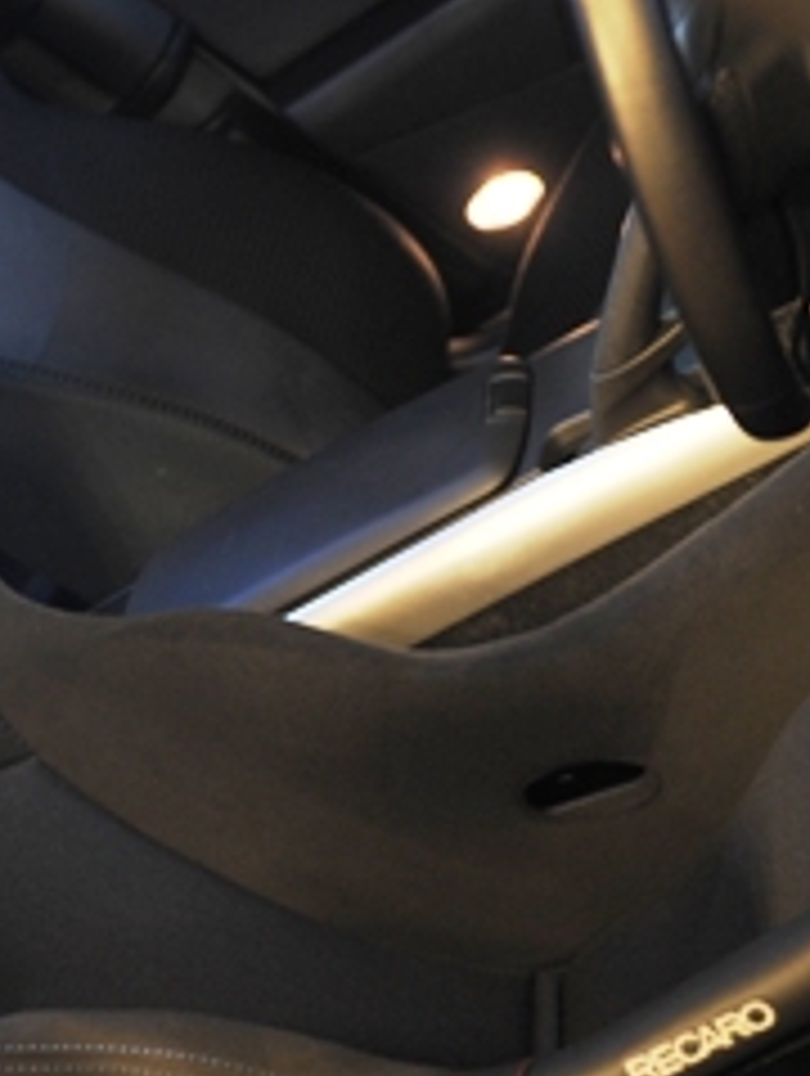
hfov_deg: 13.9
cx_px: 202
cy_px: 693
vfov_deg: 18.5
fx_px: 3298
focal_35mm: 106
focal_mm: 44
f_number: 2.8
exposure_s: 1/8
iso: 800
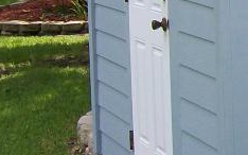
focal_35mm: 167
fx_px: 1128
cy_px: -41
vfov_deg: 7.8
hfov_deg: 11.6
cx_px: 453
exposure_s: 1/450
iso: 80
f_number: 2.7
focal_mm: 6
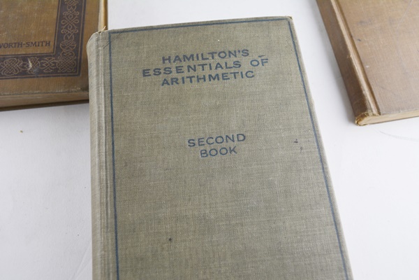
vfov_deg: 36.9
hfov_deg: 53.1
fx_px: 419
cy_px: 140
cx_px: 210
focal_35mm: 36
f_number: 5.6
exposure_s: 1/125
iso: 200
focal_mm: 24
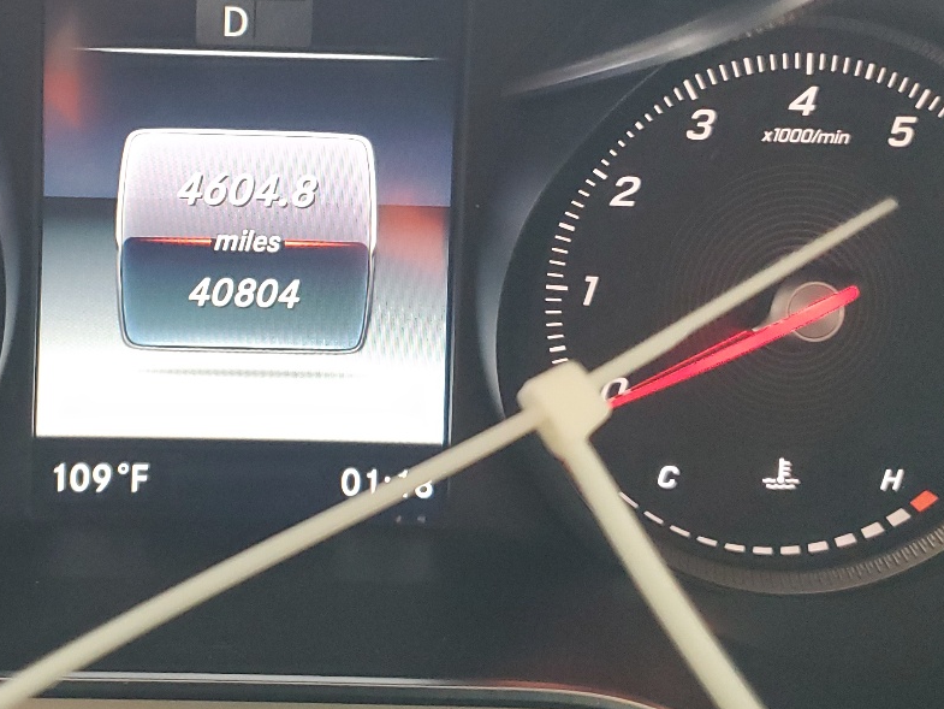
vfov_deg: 27.2
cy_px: 182
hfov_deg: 35.4
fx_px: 1446
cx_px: 247
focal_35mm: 53
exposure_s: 1/60.2
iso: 331
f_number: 1.5
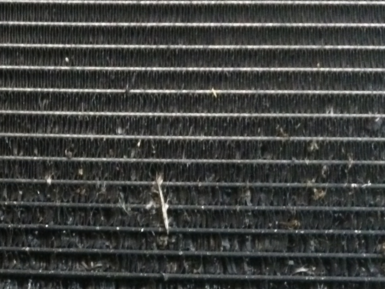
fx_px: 856
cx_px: -38
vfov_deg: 18.2
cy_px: 345
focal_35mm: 77
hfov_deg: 23.7
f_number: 2.2
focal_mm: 4.15
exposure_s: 1/17
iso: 400
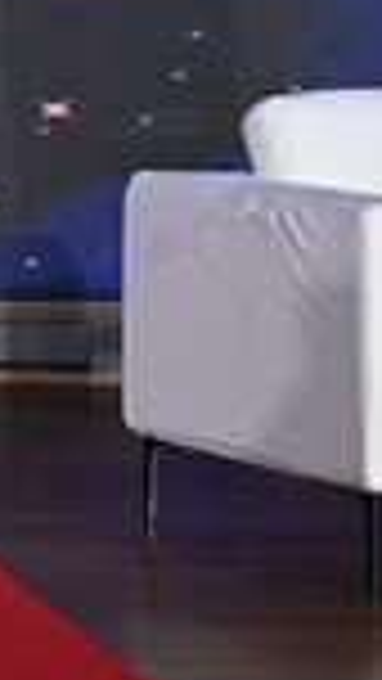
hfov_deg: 6.4
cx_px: -688
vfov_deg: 12.1
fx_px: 3150
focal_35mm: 175
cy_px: -77
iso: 3200
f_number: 5.6
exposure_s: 1/200
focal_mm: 42
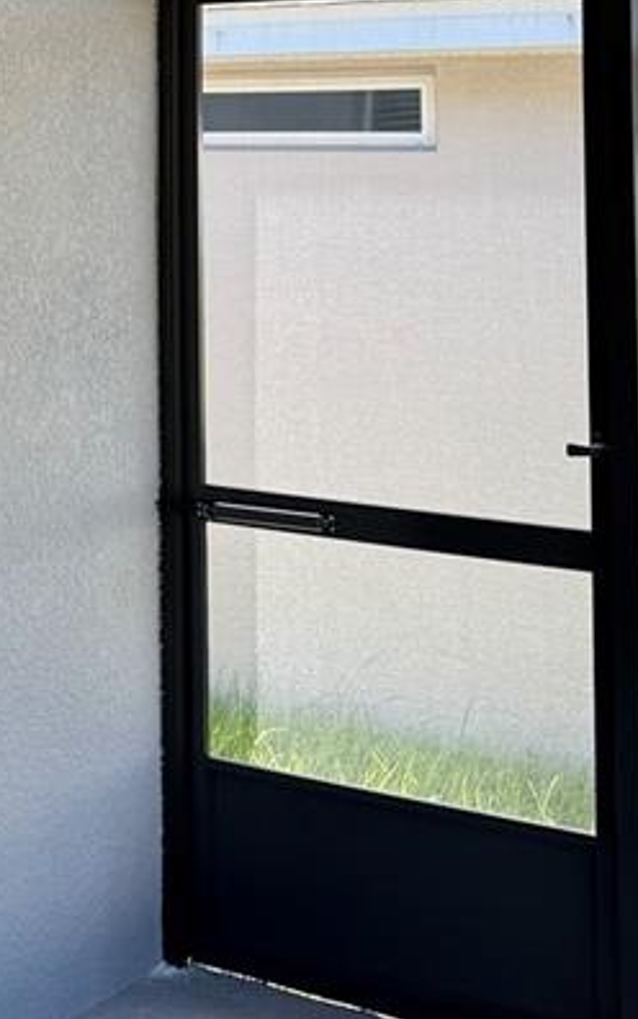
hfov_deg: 16.0
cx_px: -214
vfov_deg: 25.5
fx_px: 2139
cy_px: 10
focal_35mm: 77
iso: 80
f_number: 1.78
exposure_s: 1/328
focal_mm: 6.76
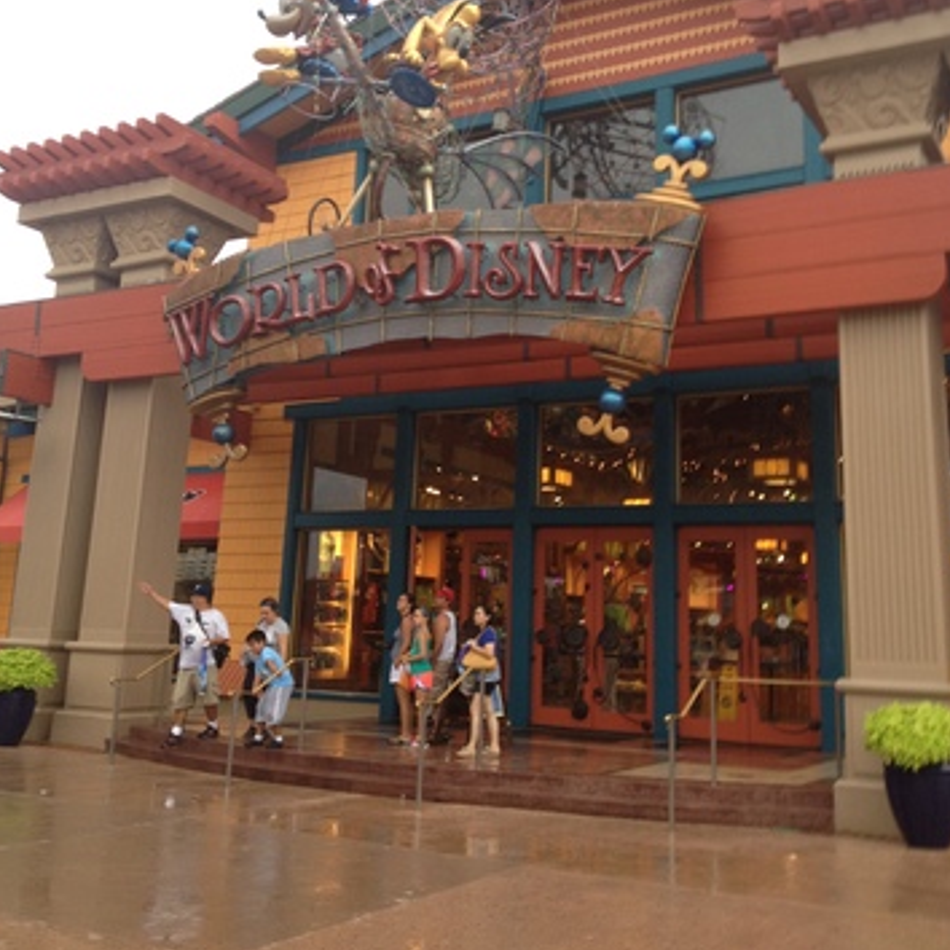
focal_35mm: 42
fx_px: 1304
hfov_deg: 40.0
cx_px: 475
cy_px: 344
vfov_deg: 39.7
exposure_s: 1/30
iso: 50
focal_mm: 4.28
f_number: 2.4
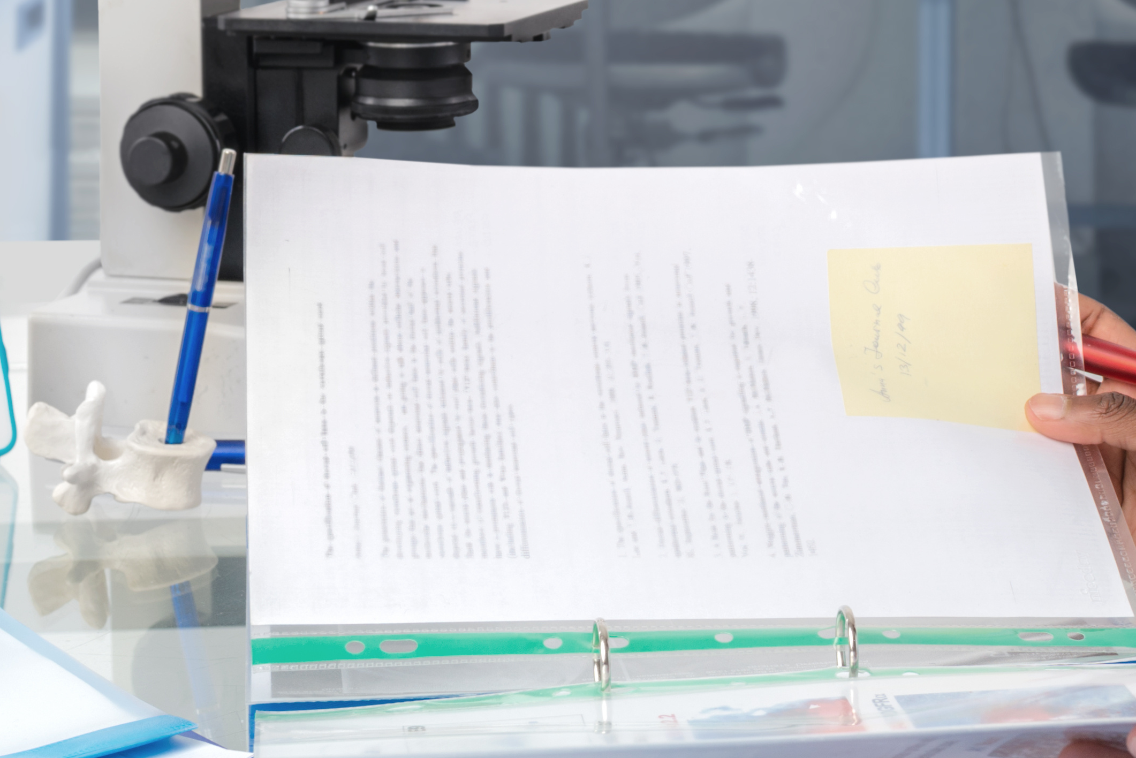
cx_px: 829
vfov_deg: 12.2
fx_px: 3503
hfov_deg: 18.3
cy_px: -22
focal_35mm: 111
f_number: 7.1
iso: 100
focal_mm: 32
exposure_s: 1/125
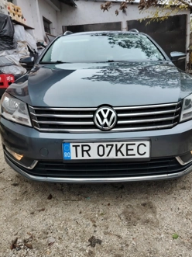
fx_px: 215
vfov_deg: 61.7
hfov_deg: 48.2
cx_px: 102
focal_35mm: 29
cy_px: 132
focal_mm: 5.25
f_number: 1.75
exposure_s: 1/174
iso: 100
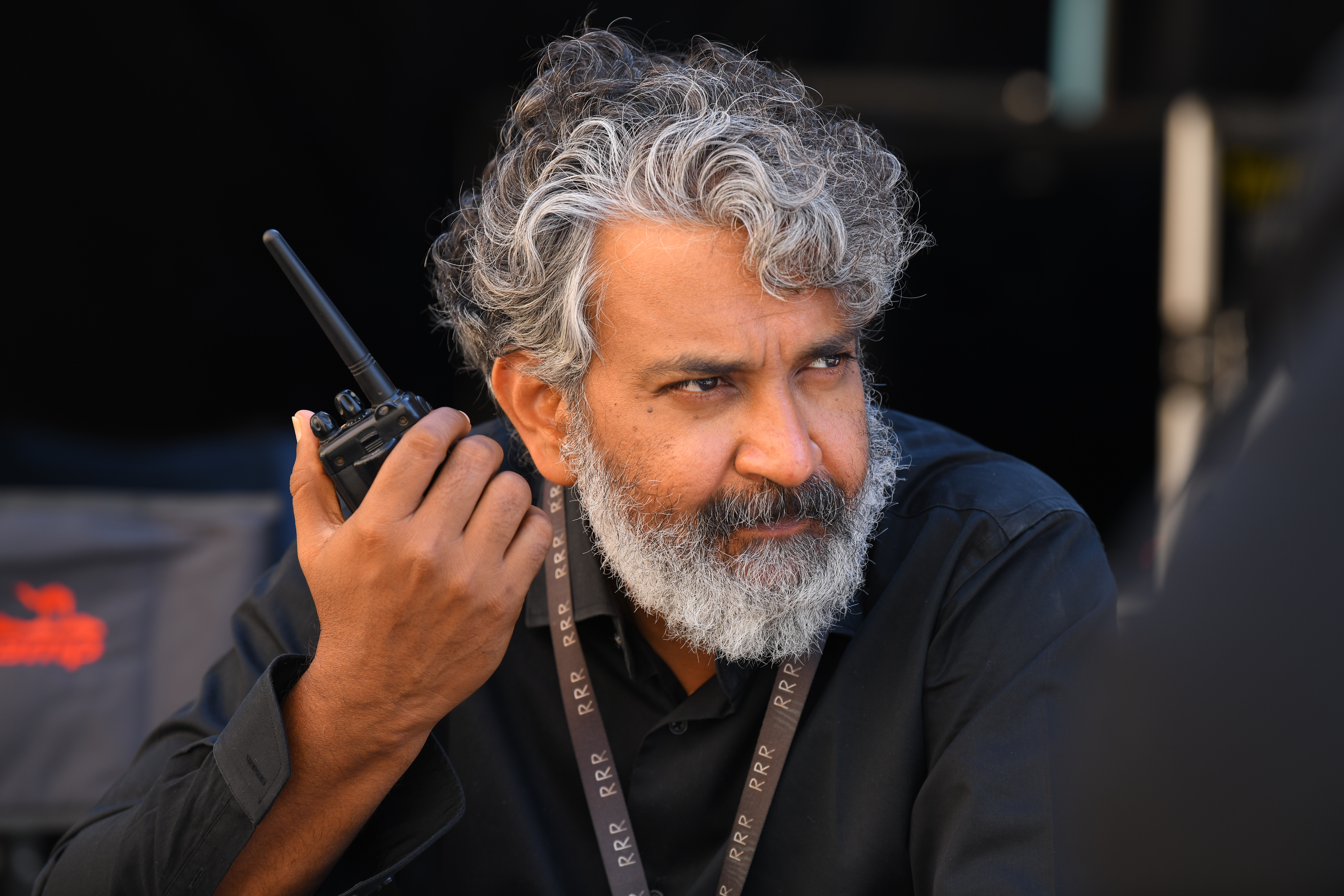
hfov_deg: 10.3
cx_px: 672
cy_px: 448
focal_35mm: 200
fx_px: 7466
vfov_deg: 6.9
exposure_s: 1/250
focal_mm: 200
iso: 200
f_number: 4
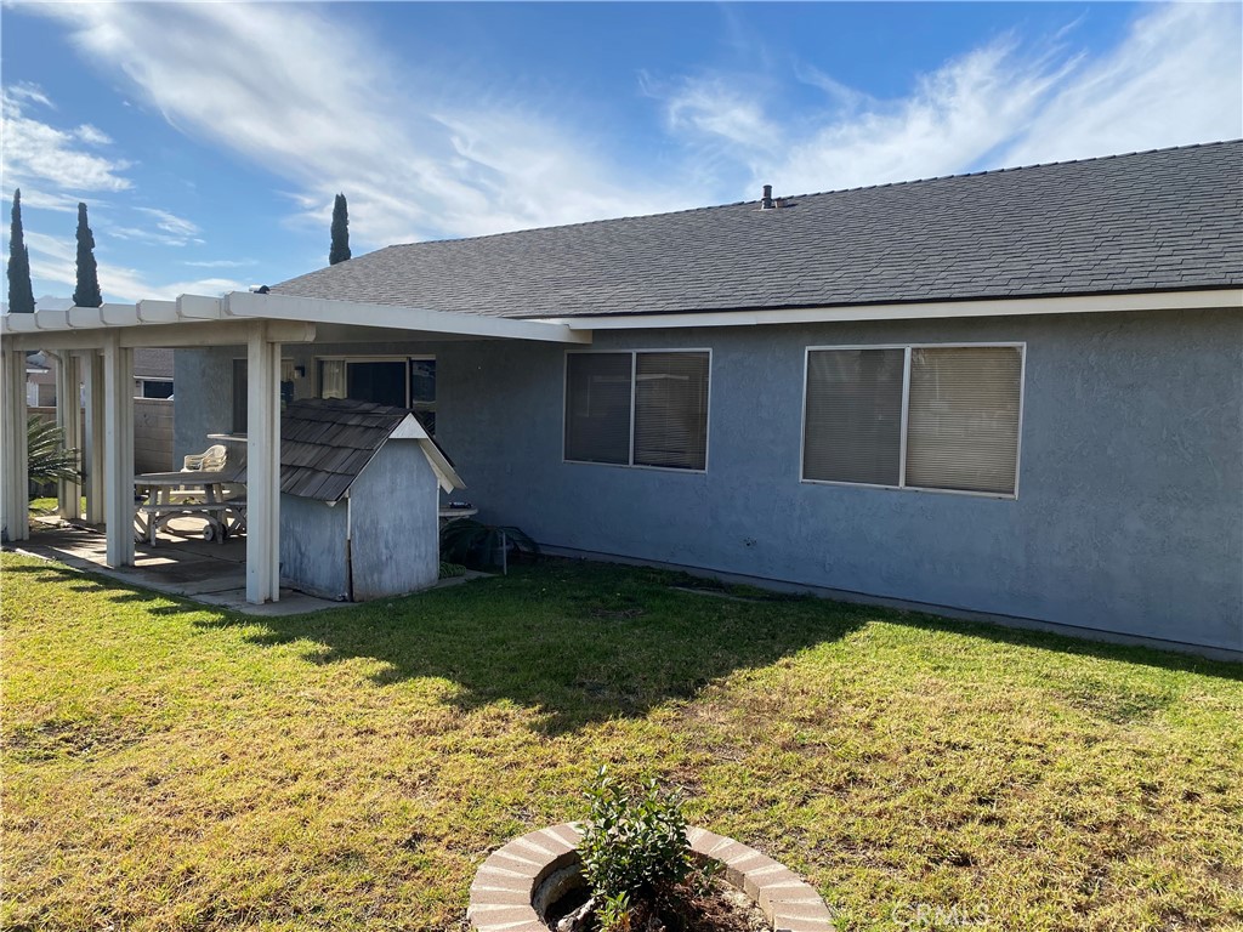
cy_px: 466
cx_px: 622
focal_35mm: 26
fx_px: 934
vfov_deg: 53.1
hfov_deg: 67.3
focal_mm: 4.25
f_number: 1.8
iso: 32
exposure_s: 1/2817
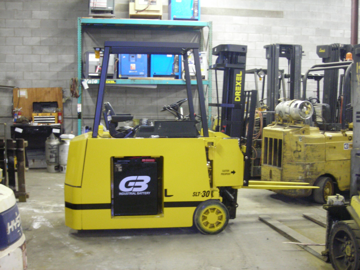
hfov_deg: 40.4
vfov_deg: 30.9
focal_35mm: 47
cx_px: 180
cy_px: 135
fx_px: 489
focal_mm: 7.8
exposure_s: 1.02
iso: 200
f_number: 3.4
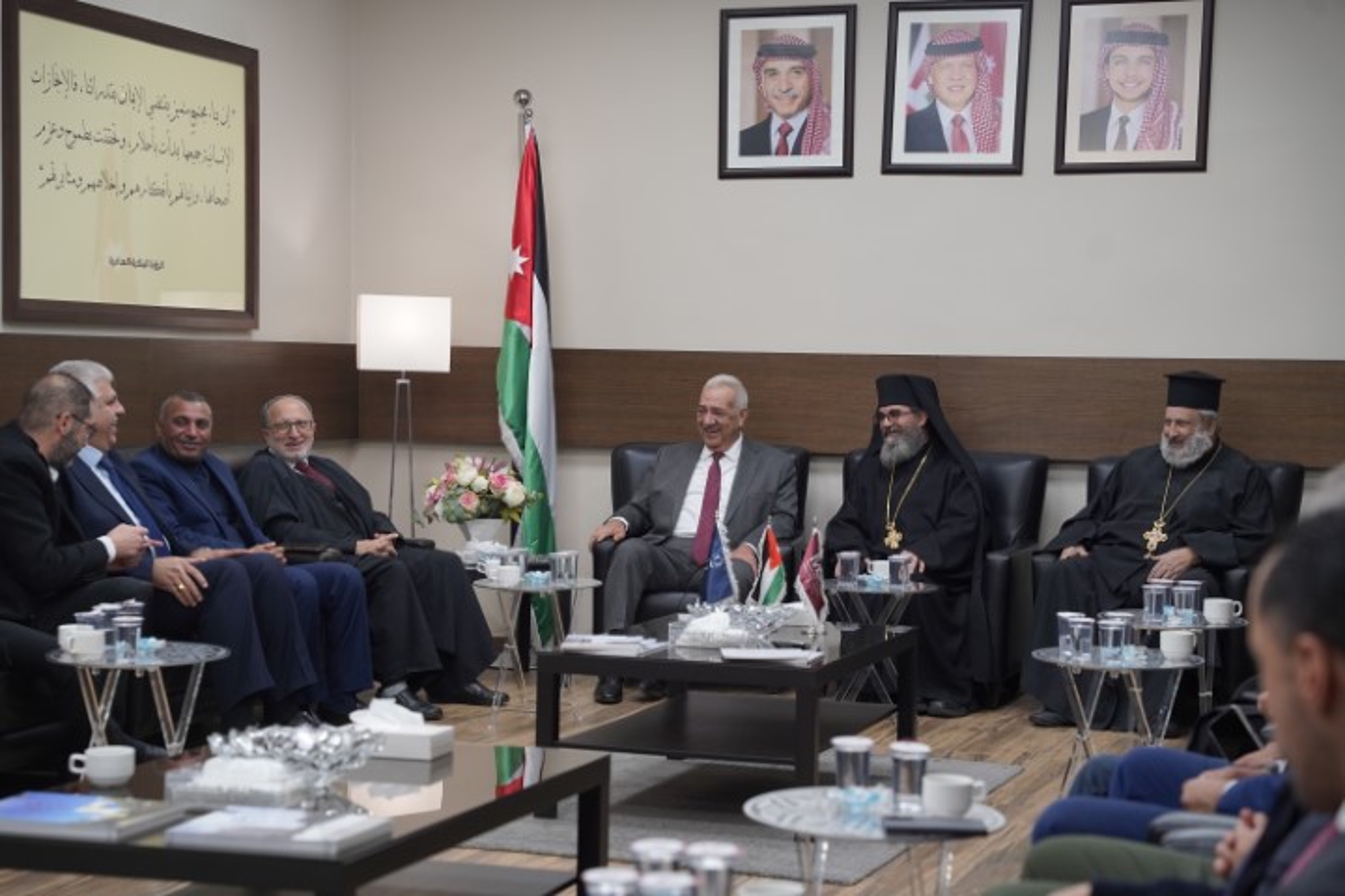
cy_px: 448
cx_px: 672
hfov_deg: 28.8
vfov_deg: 19.5
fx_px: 2615
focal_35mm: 70
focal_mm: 70
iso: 1000
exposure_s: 1/160
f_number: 4
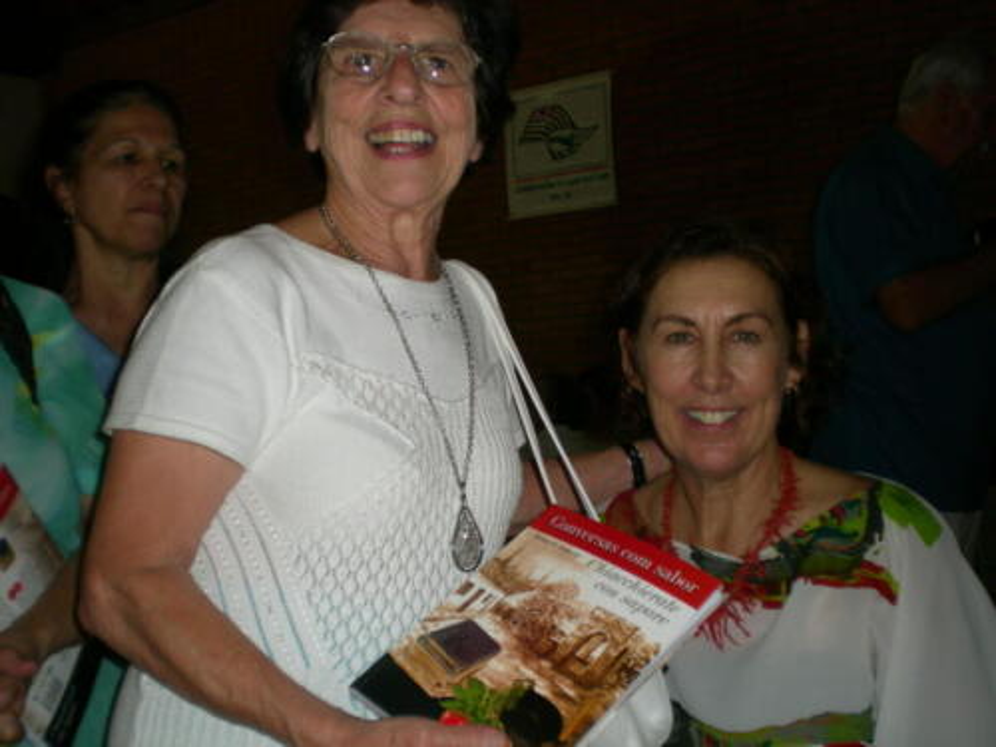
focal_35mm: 44
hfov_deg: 42.9
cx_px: 498
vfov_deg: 32.9
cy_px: 374
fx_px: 1266
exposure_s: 1/60
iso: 50
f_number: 3.5
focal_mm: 7.4
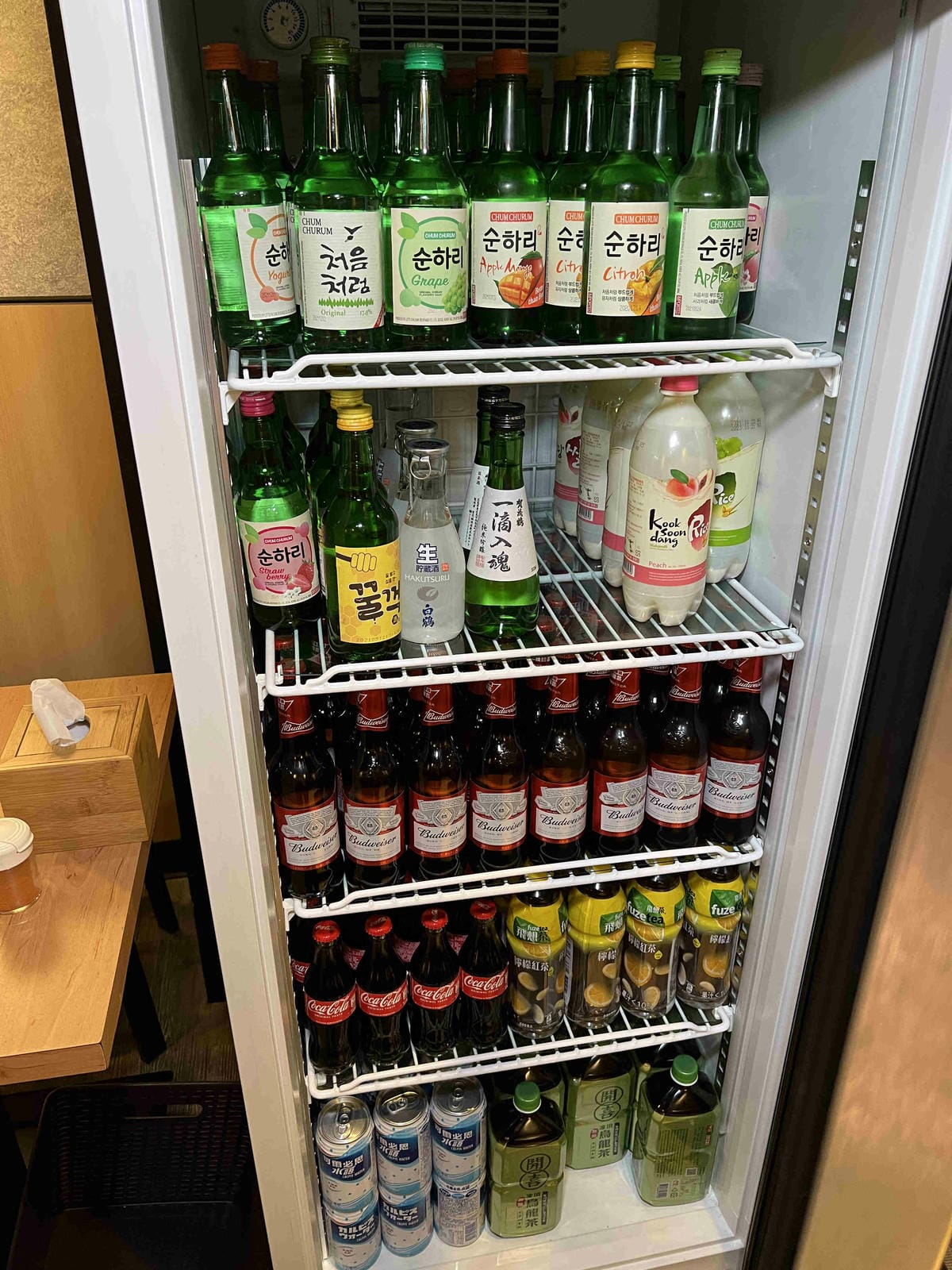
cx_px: 476
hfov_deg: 53.1
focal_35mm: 26
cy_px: 635
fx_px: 953
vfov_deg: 67.3
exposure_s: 1/60
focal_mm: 5.7
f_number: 1.5
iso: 200
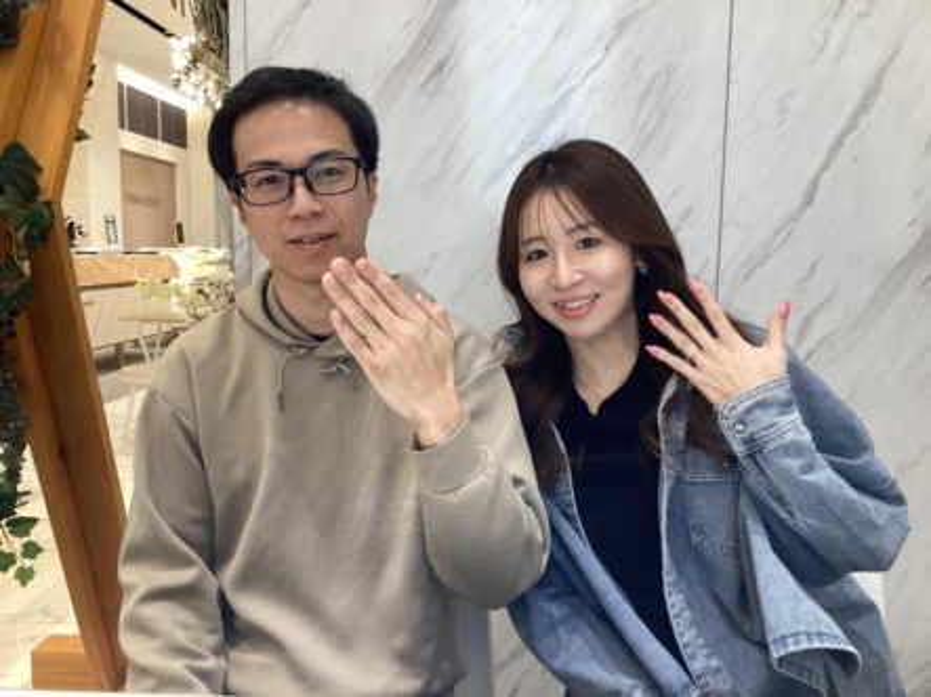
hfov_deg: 58.4
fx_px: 834
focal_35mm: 31
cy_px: 348
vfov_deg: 45.4
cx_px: 466
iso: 125
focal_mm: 3.3
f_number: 2.4
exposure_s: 1/60
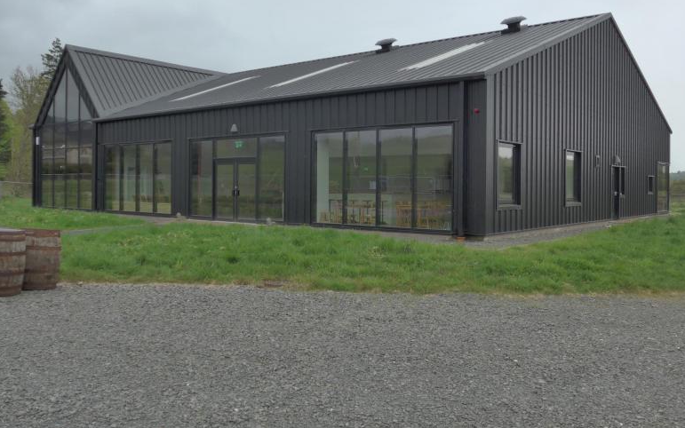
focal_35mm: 33
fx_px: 616
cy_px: 191
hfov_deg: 58.1
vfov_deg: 38.3
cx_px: 339
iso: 160
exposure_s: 1/640
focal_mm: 6.5
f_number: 2.2
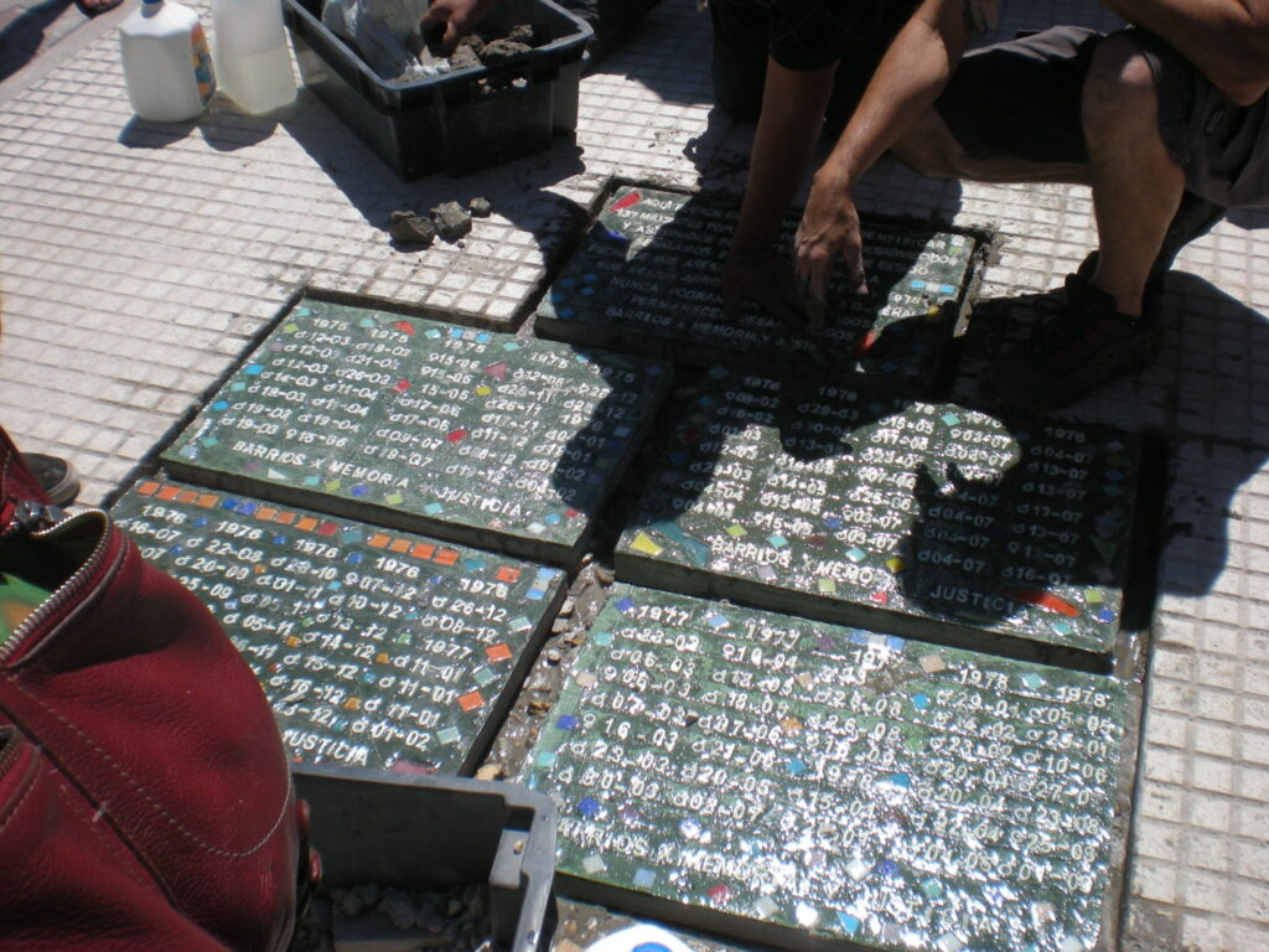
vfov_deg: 37.7
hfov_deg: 49.0
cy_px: 476
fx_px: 1393
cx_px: 634
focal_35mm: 38
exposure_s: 1/573
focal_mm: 6.3
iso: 64
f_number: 4.6
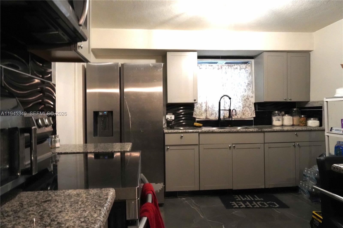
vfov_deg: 53.1
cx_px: 172
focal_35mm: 24
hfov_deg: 73.8
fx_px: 229
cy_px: 114
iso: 12800
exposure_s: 1/10
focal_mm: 24
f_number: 22
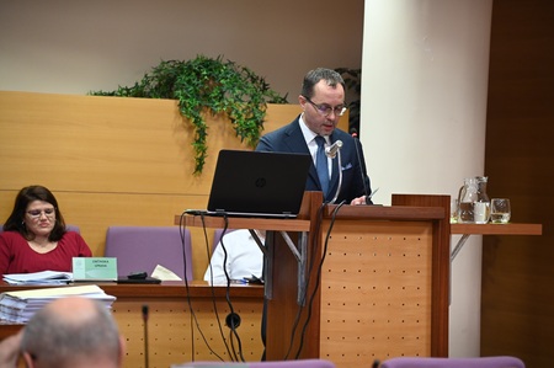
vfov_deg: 13.0
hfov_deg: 19.5
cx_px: 277
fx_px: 1614
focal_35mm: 105
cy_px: 184
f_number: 4
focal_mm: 105
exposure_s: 1/125
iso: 2200
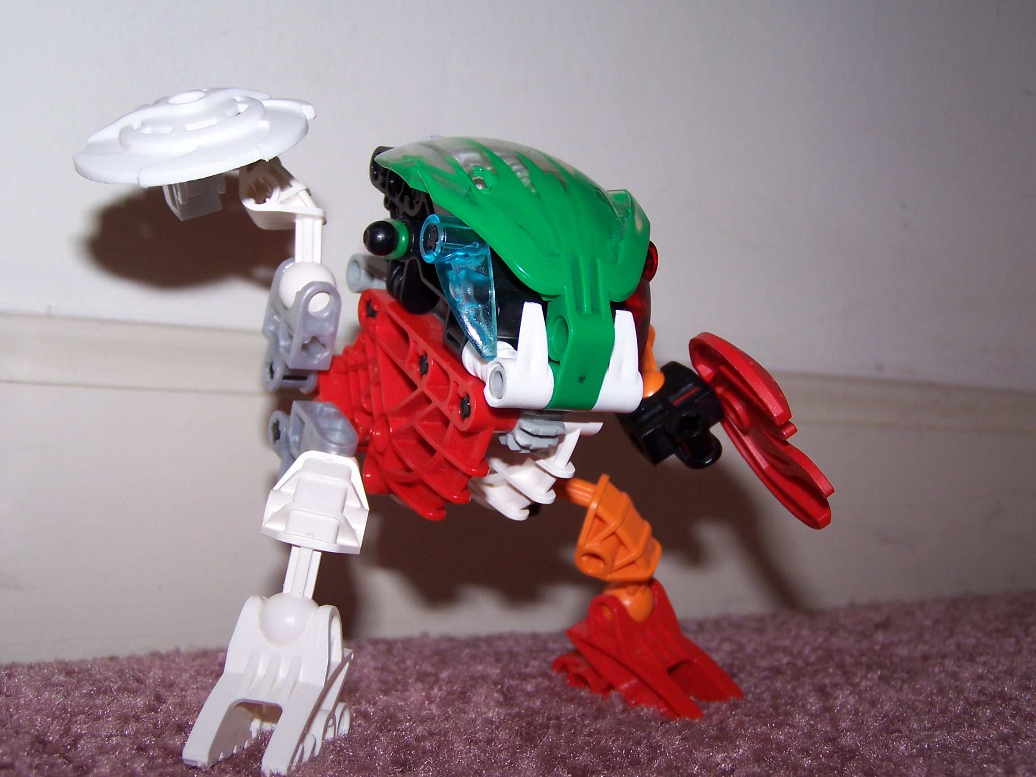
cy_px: 388
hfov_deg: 37.5
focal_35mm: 51
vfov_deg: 28.6
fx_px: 1526
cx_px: 518
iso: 80
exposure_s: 1/60
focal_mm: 8.5
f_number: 3
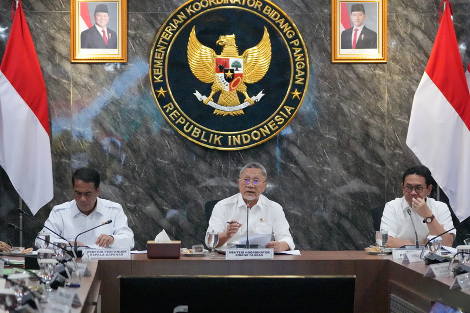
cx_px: 235
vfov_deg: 9.1
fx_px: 1958
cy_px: 156
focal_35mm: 150
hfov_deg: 13.7
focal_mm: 100
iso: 12800
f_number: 2.8
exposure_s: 1/1250
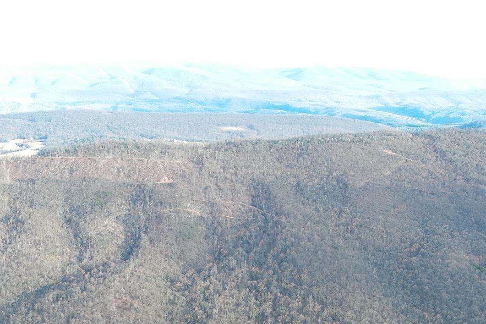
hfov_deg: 35.1
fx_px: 756
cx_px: 144
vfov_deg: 23.5
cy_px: 299
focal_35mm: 56
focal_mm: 10.57
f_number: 2.8
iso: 100
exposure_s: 1/174
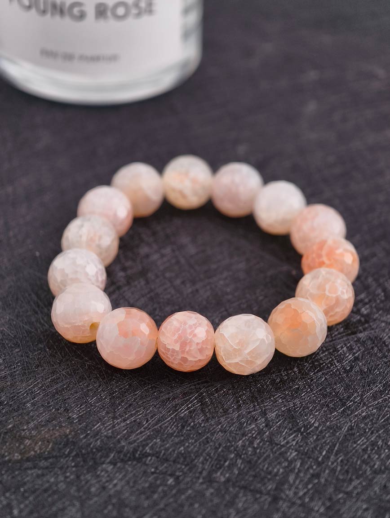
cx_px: 195
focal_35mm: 85
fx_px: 1274
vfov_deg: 23.0
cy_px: 259
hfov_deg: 17.4
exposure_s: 1/160
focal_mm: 22.48
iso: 125
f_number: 2.67
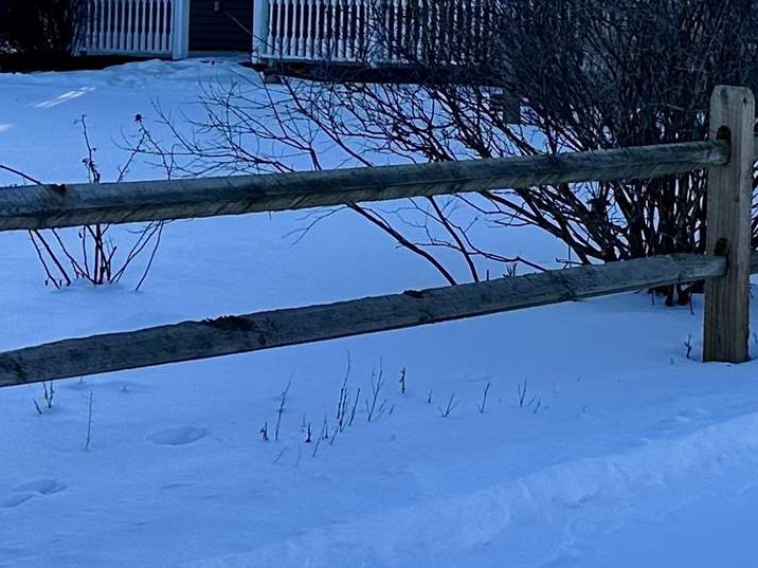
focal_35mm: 103
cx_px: 924
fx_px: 2255
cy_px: -144
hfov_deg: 18.1
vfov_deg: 13.9
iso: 80
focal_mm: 6.86
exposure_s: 1/2203
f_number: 1.78
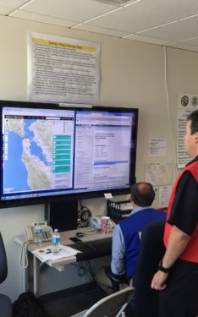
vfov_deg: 47.2
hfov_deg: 30.5
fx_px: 363
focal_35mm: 42
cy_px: 161
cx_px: 108
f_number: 2.2
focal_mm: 4.15
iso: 64
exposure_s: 1/30
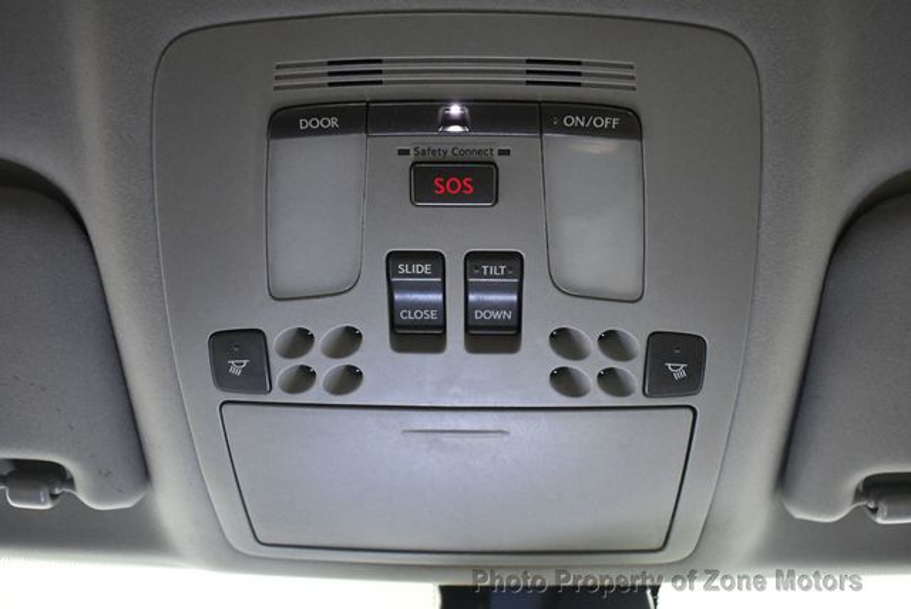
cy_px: 304
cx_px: 456
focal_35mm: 36
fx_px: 912
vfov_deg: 36.9
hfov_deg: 53.1
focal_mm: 18
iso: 4500
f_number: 3.5
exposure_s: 1/60
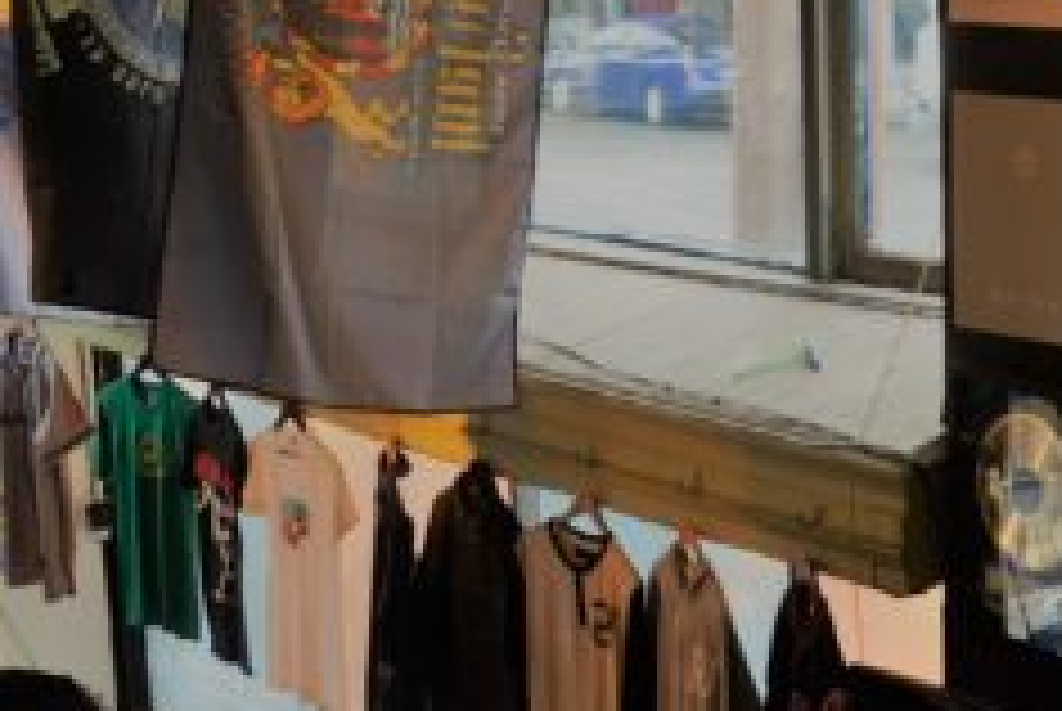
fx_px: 2688
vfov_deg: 14.5
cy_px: 878
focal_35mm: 91
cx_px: 612
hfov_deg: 22.3
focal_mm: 10.4
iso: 125
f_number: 2.8
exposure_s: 1/100
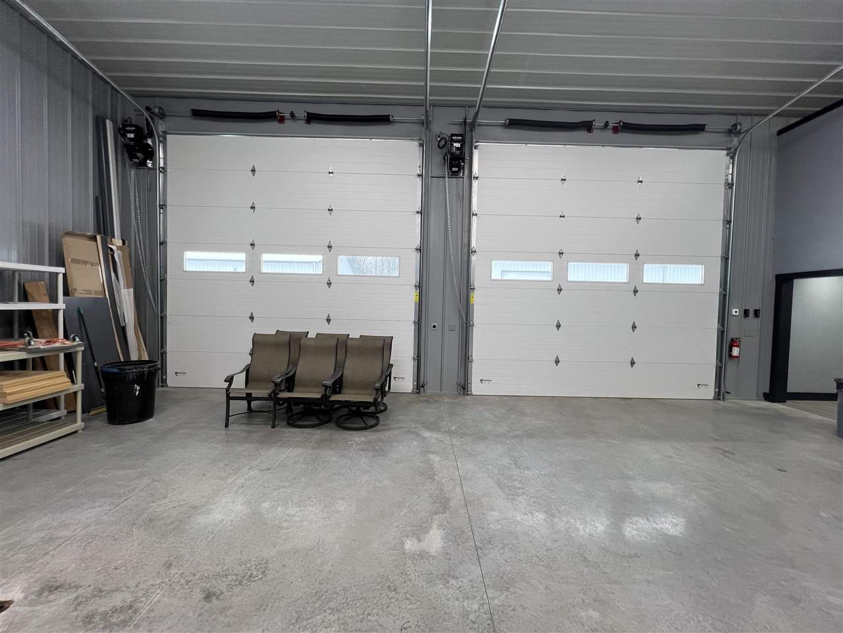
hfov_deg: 106.2
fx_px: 317
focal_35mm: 13
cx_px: 422
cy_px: 316
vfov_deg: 89.9
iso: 125
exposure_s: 1/100
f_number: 1.8
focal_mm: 1.57
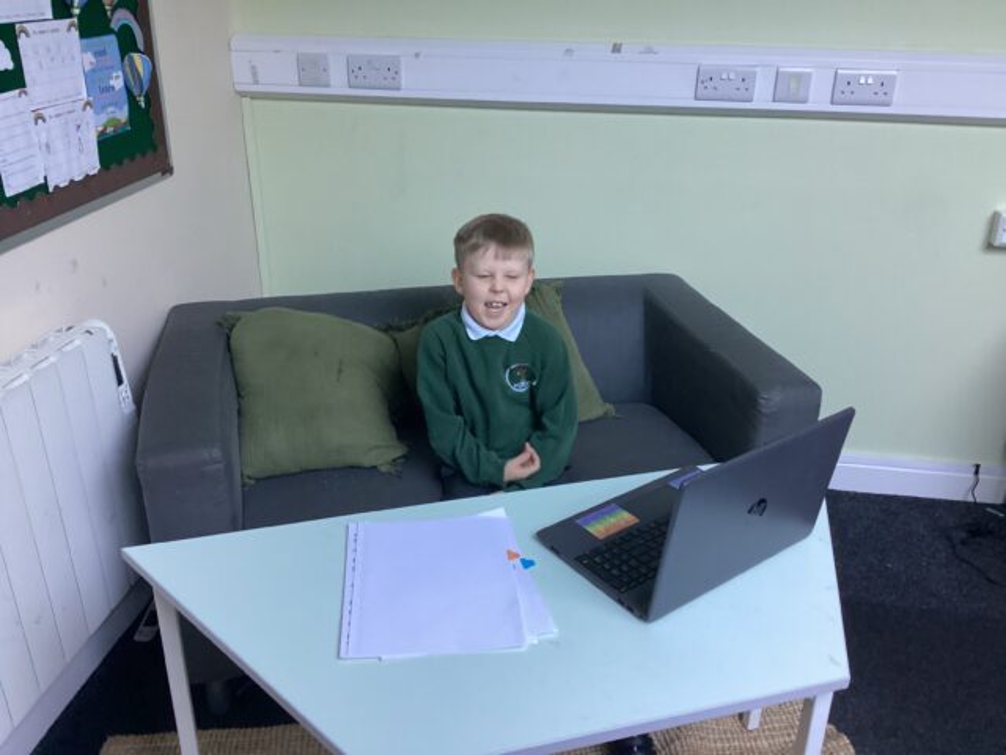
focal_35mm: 31
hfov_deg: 58.4
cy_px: 378
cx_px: 503
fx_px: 901
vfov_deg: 45.4
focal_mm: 3.3
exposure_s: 1/60
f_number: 2.4
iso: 250
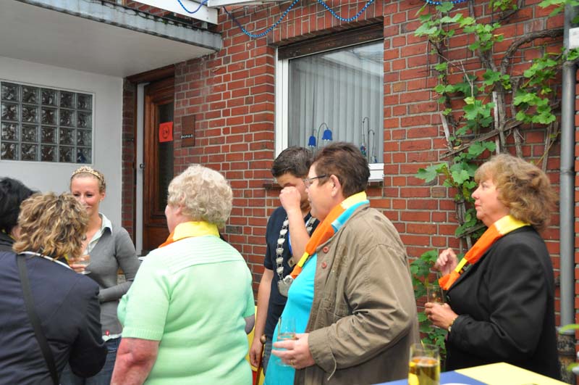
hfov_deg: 53.2
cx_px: 290
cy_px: 192
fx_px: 578
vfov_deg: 36.8
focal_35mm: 36
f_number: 4
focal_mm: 24
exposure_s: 1/60
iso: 800
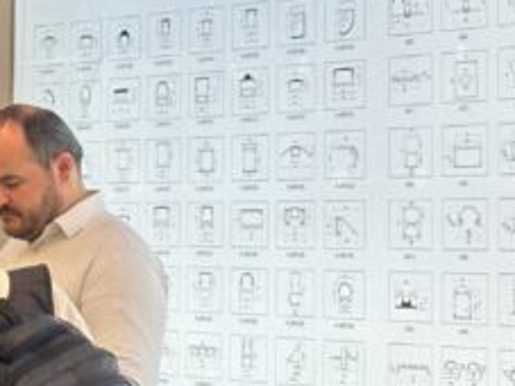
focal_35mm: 217
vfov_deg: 6.8
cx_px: -41
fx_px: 3227
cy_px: 59
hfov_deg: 9.0
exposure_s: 1/601
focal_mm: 6.86
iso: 64
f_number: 1.78
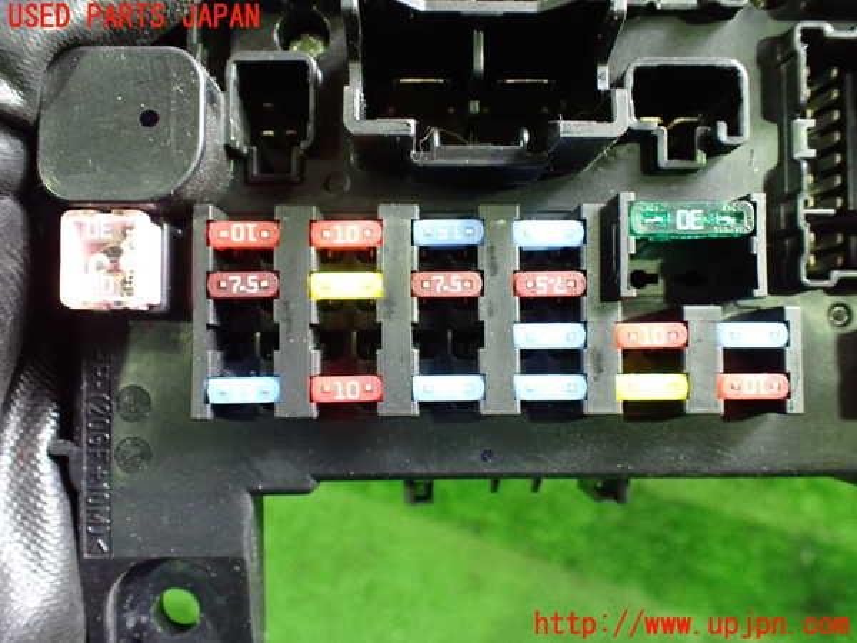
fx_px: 743
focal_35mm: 30
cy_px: 322
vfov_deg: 46.8
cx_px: 428
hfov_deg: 60.0
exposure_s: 1/40
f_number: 2.3
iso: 800
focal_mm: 5.4
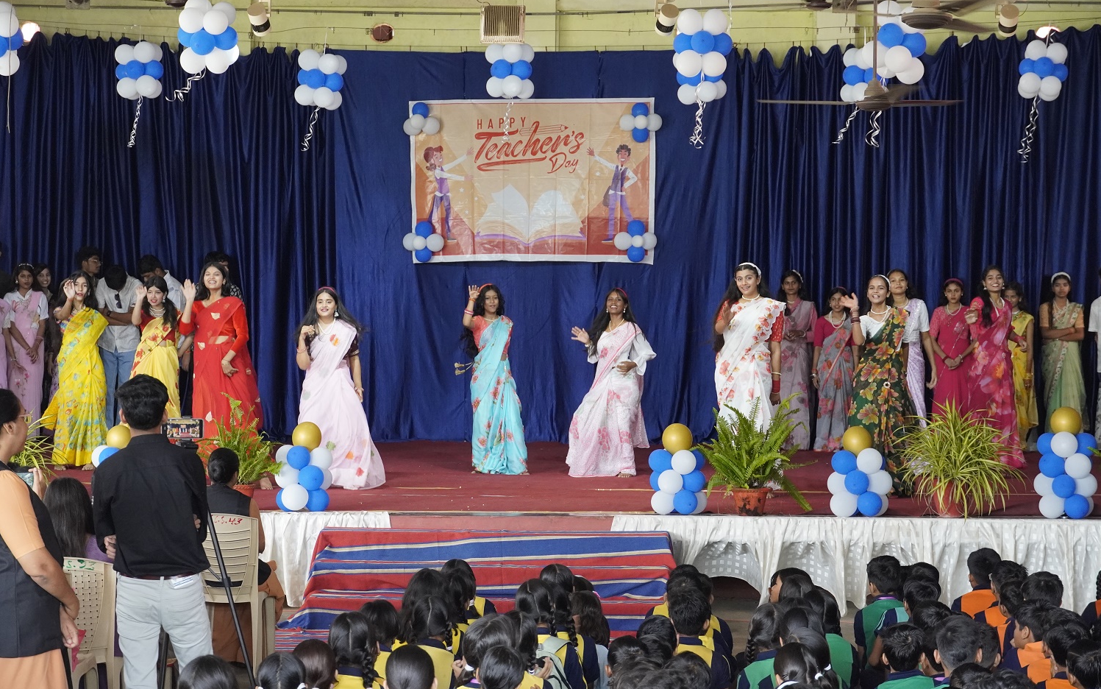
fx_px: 2896
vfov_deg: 13.6
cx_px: 551
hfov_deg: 21.5
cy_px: 353
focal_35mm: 97
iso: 2500
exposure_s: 1/160
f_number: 5.6
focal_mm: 63
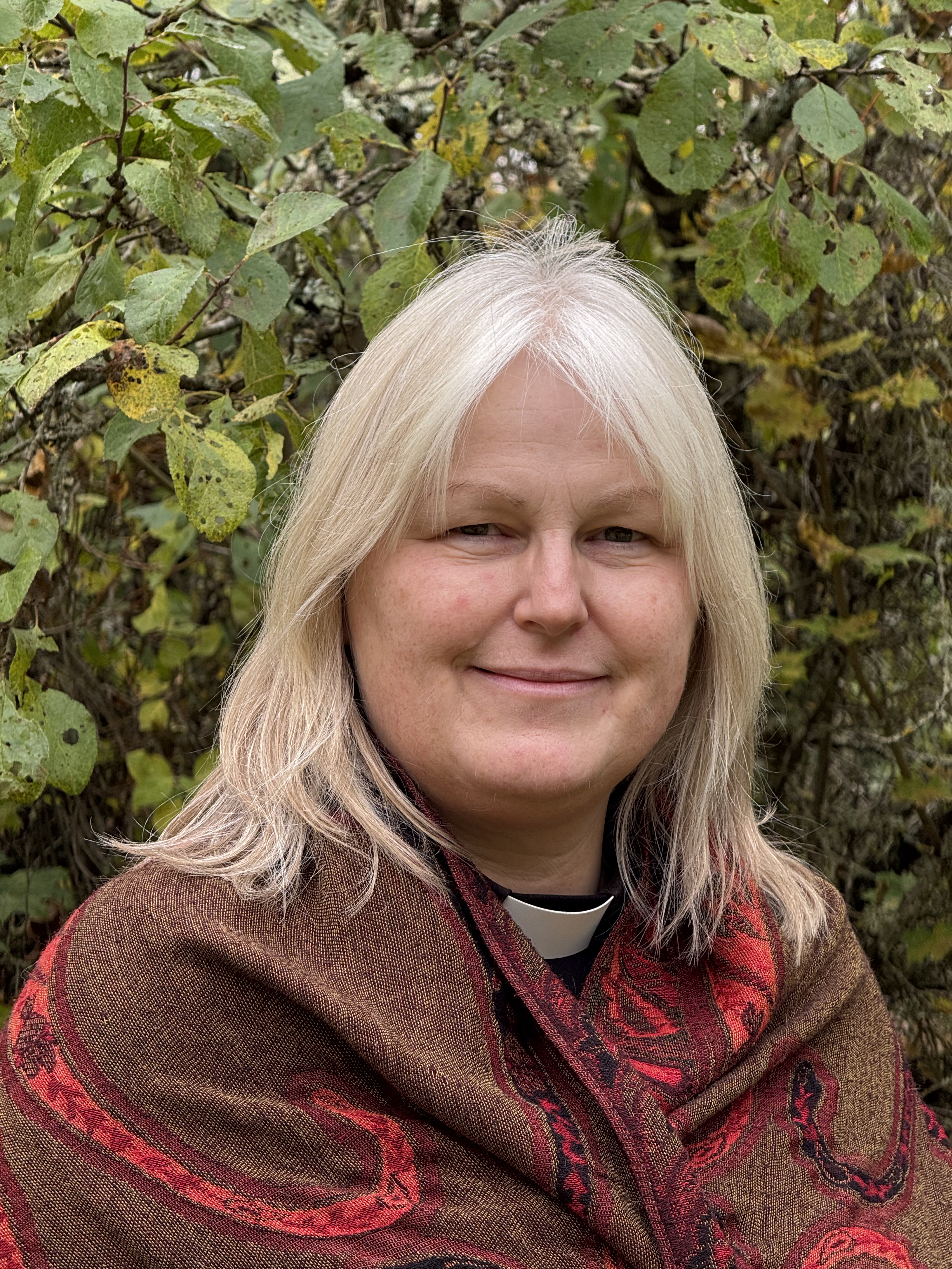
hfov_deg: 12.2
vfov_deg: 16.3
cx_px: 478
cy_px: 633
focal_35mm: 121
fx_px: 4437
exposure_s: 1/114
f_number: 2.8
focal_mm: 15.66
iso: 50
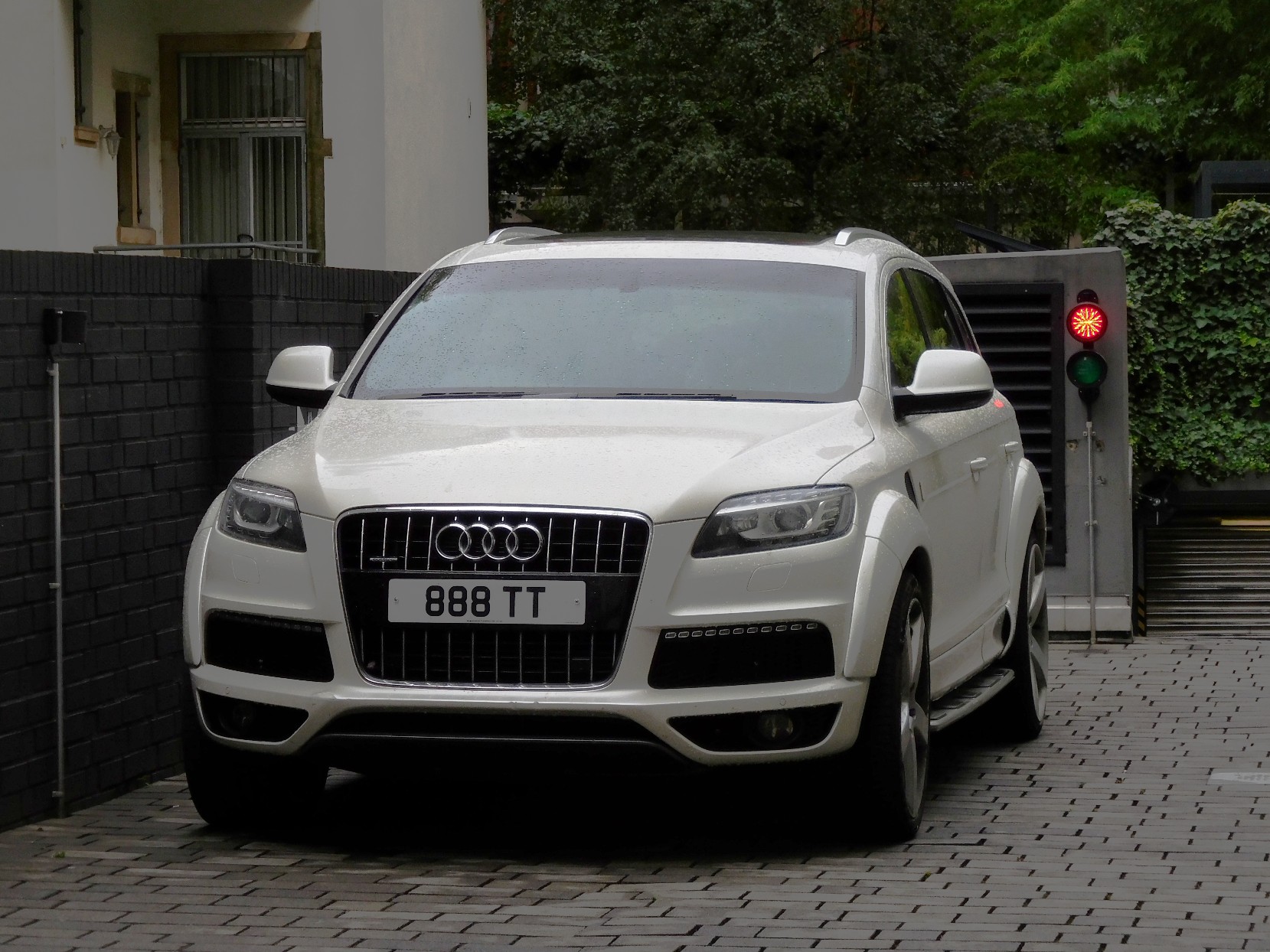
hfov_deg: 15.2
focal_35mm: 130
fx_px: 4769
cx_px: 635
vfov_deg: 11.4
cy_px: 476
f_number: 5.3
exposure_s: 1/60
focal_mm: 23.4
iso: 125
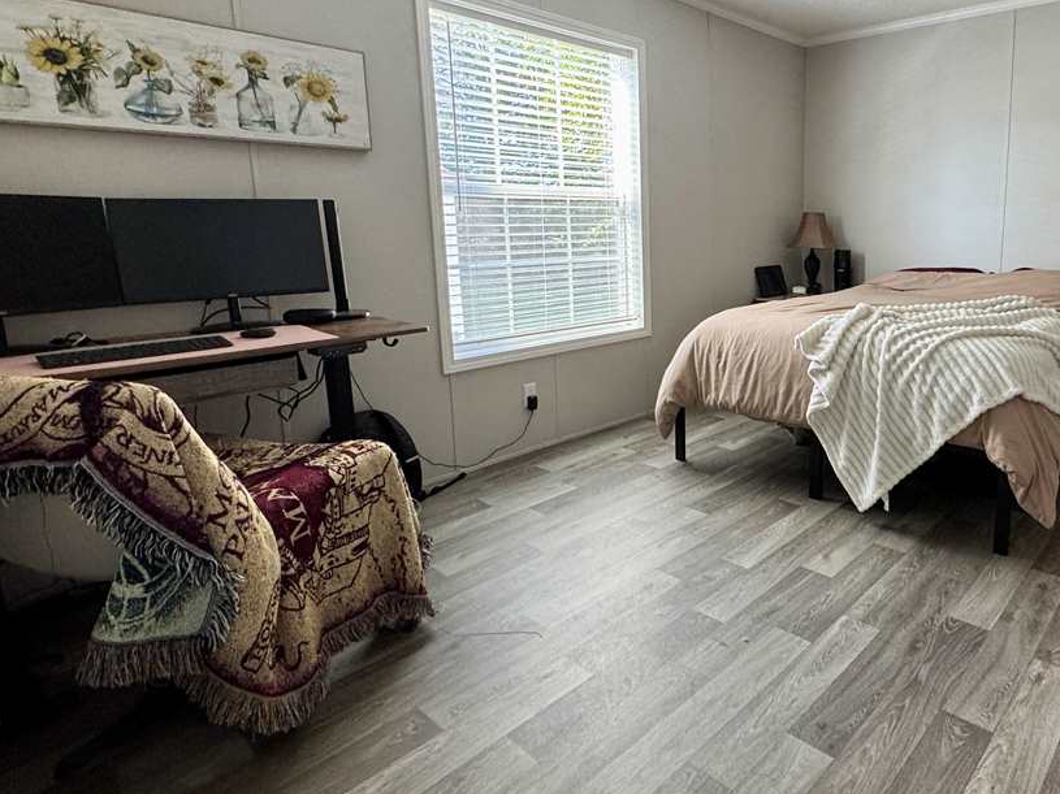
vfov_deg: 60.7
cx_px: 748
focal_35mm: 22
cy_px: 330
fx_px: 674
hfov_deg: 72.9
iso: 250
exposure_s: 1/120
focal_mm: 2.22
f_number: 2.2
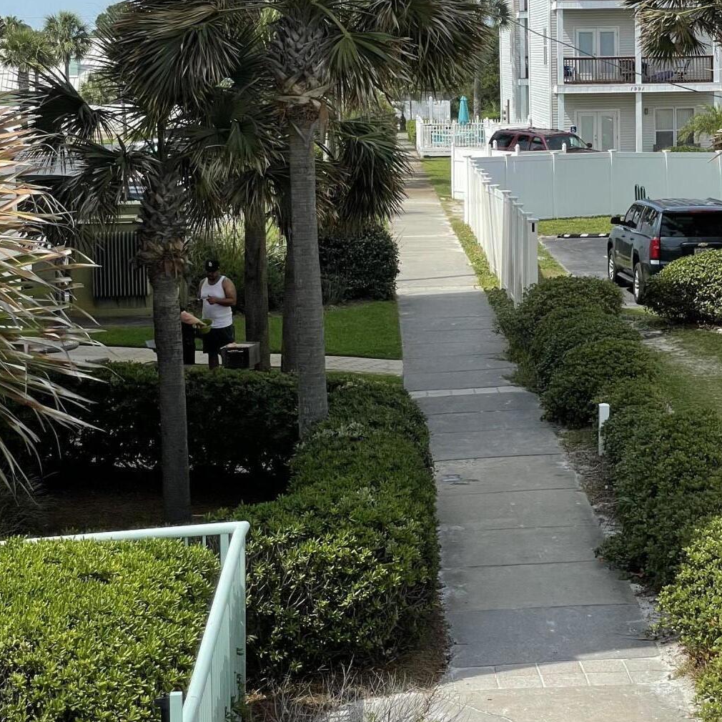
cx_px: 522
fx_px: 2147
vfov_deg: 19.0
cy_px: 243
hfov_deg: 19.0
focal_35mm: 91
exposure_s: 1/1497
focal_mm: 6
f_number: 2
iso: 25
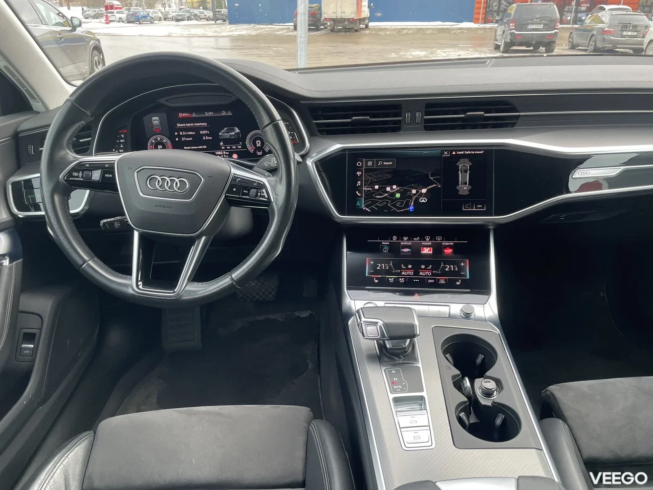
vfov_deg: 53.1
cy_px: 245
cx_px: 326
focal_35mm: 26
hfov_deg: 67.3
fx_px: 490
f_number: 1.6
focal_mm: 4.2
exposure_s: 1/121
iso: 50
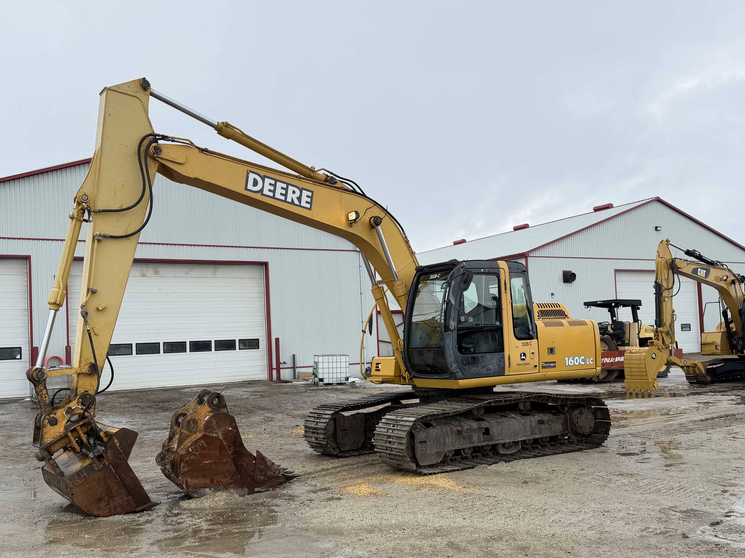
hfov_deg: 55.3
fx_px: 710
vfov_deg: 42.9
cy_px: 306
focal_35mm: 33
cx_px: 357
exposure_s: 1/1091
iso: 80
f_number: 1.78
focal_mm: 6.76
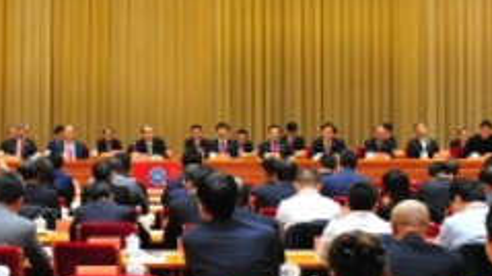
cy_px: 123
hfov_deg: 23.0
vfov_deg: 13.1
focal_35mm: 92
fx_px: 1199
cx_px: 144
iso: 3200
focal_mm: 35
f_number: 4
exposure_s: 1/250
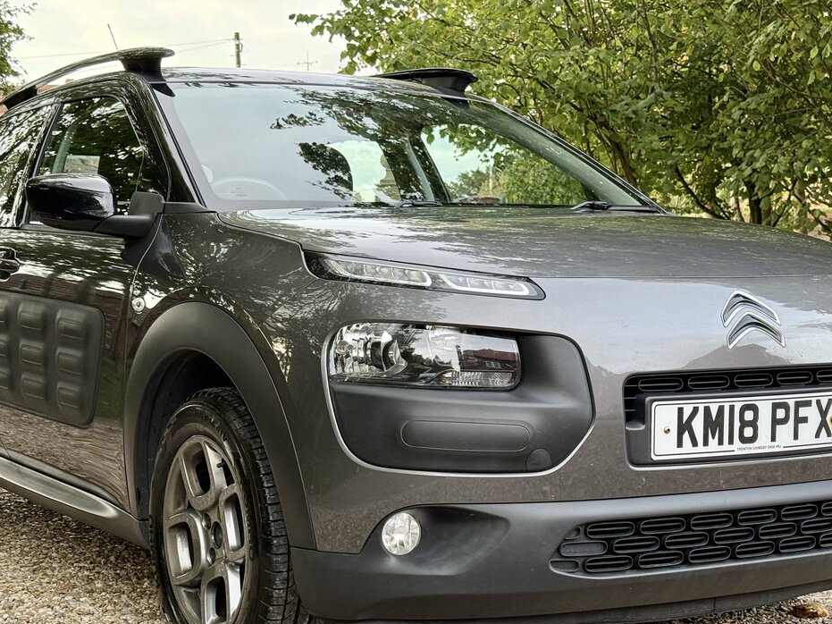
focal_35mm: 66
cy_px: 414
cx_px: 401
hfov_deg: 29.4
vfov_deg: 22.2
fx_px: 1586
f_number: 1.78
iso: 100
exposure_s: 1/81
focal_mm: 6.76
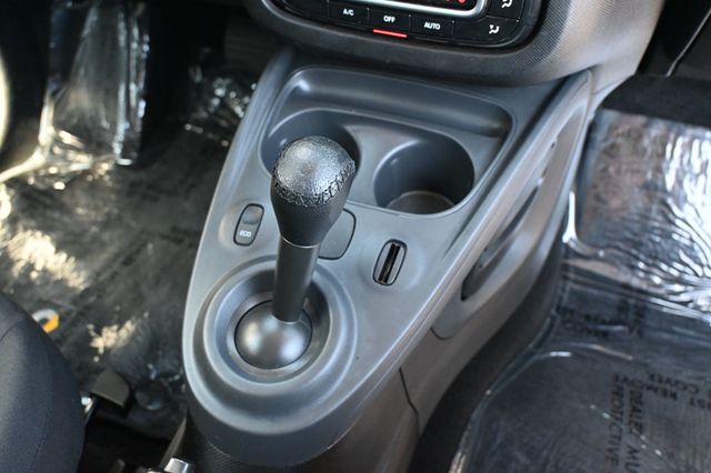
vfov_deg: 39.9
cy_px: 236
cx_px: 356
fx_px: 651
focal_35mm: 33
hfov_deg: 57.2
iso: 2800
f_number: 4
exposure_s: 1/125
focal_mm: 22
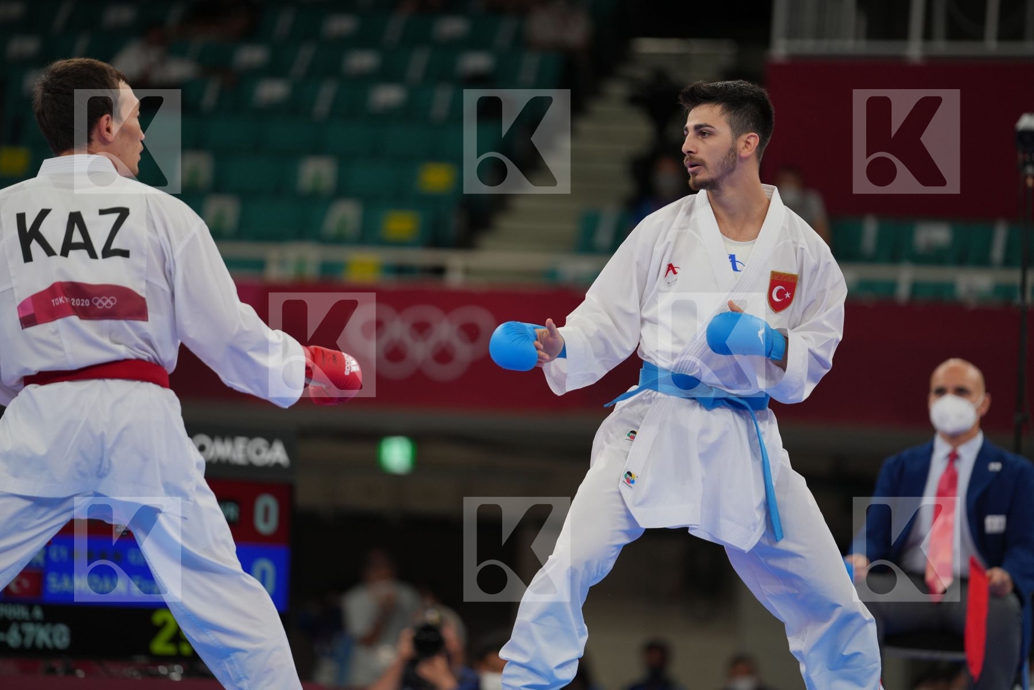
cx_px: 517
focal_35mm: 195
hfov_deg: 10.5
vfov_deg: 7.0
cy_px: 345
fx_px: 5600
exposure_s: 1/1000
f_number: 2.8
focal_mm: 195
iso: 500
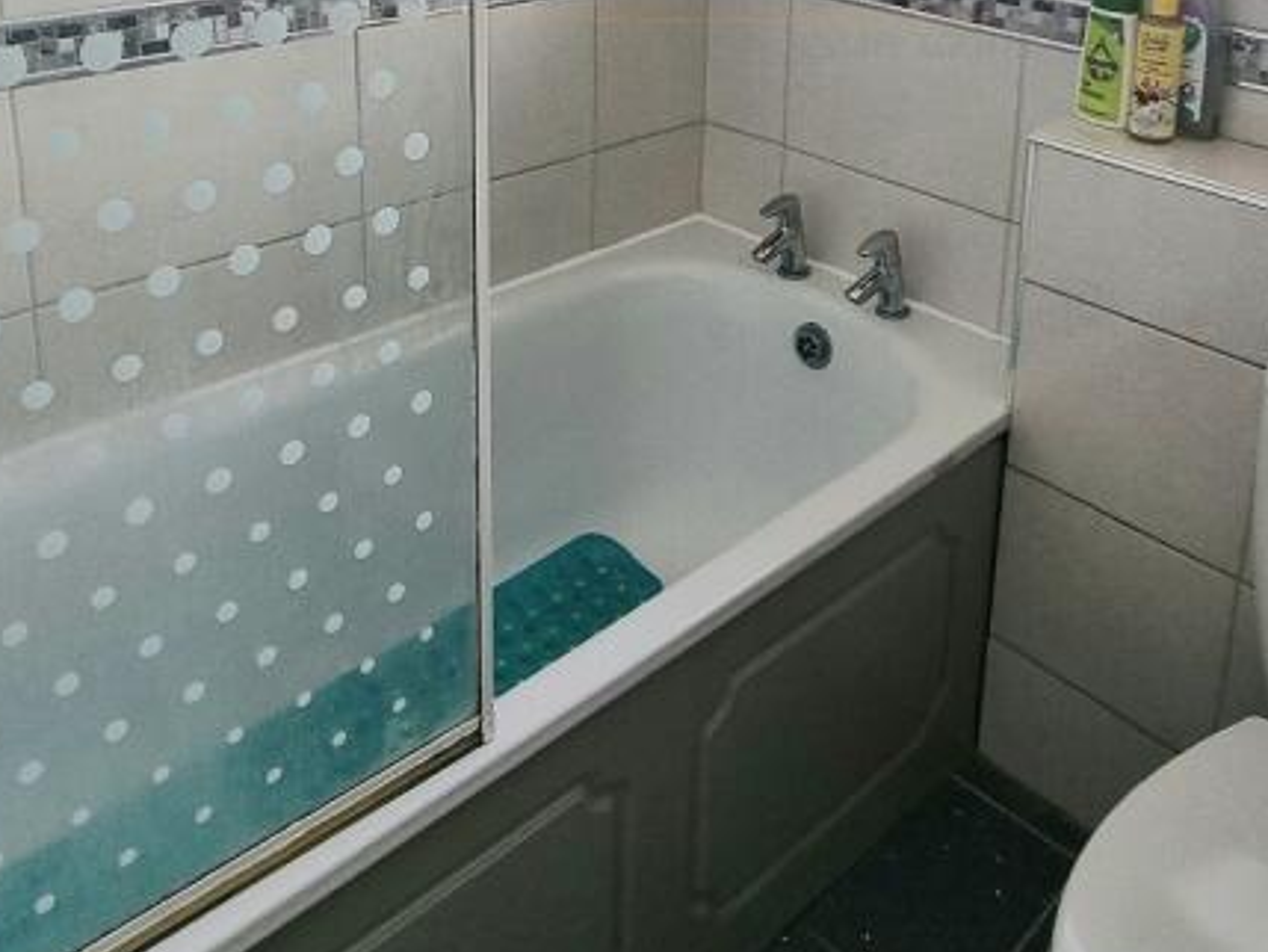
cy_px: -9
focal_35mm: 31
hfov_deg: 58.3
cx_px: 665
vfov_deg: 39.8
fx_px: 1136
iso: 50
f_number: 2.2
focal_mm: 2.2
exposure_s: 1/417
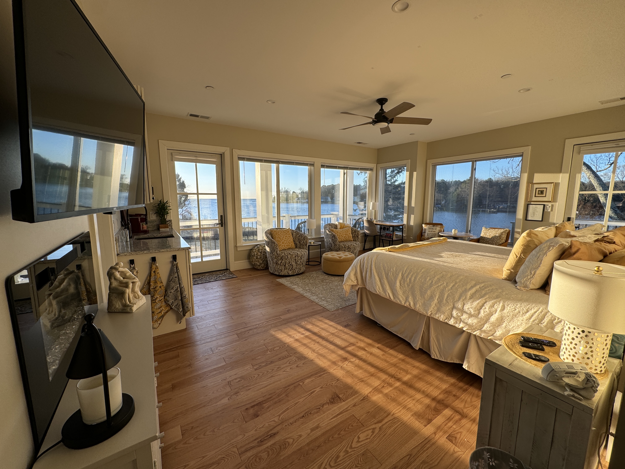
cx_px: 312
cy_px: 234
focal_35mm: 14
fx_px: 253
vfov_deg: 85.7
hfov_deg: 102.1
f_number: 2.2
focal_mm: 2.22
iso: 40
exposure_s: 1/195
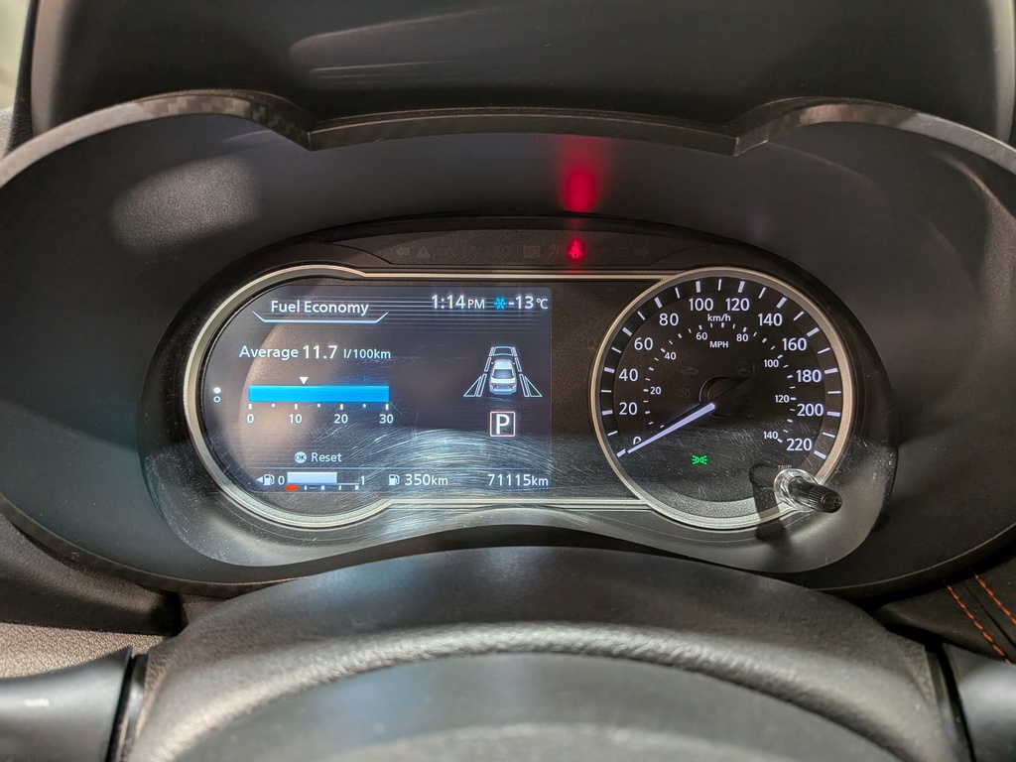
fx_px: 704
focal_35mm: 24
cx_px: 508
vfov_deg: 56.8
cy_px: 381
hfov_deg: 71.6
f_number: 1.7
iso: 31
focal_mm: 4.53
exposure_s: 1/67
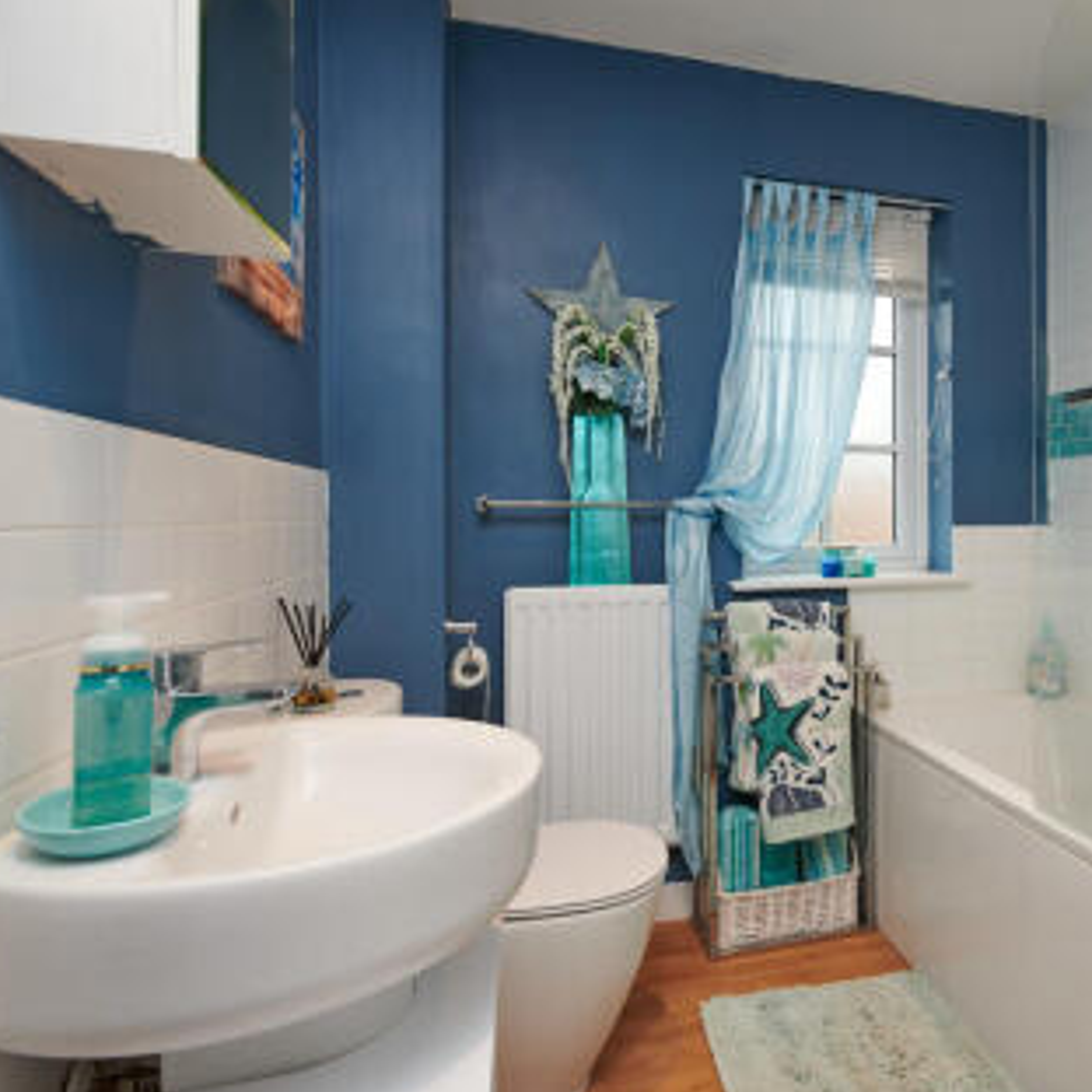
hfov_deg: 67.0
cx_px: 760
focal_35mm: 22
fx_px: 785
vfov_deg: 69.6
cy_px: 544
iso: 400
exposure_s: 1/60
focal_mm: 17
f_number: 7.1
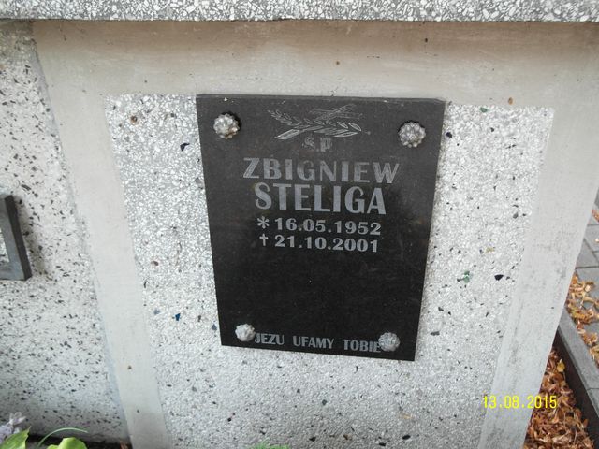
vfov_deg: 46.8
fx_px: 519
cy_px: 224
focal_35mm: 30
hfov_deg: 60.0
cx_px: 300
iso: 100
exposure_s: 1/45
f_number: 3
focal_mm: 6.5
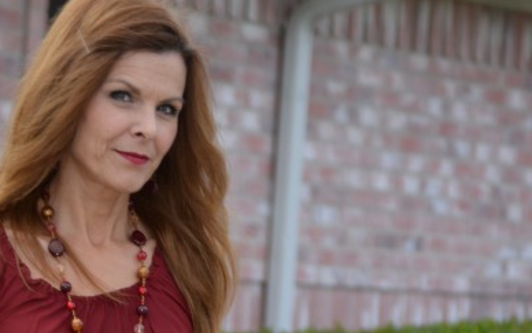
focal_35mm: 314
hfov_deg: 6.7
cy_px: 677
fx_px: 4555
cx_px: 144
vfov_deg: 4.1
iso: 100
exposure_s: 1/125
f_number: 4.5
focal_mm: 78
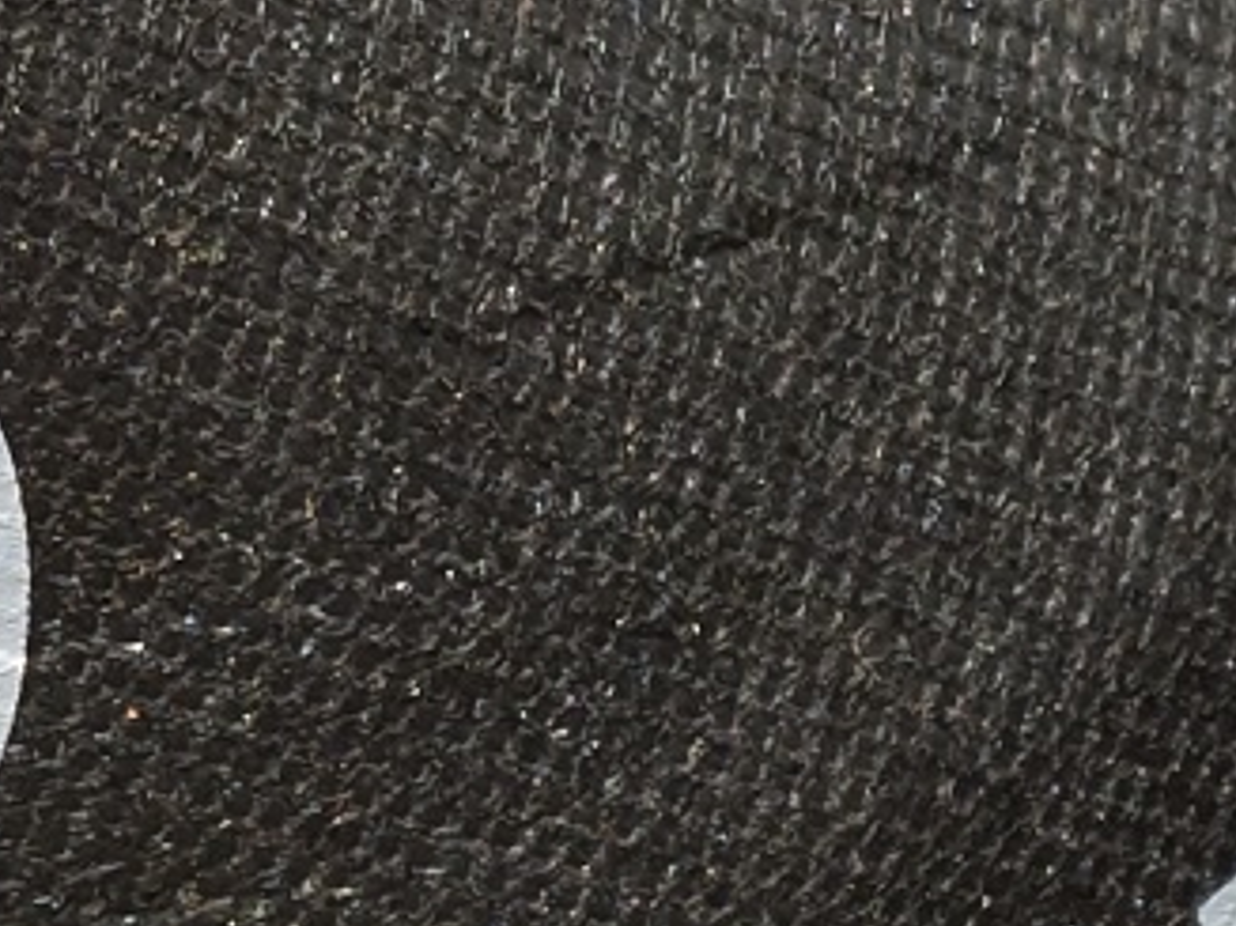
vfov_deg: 6.1
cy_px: 1353
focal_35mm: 240
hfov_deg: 8.2
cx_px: 971
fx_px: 8566
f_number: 1.7
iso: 62
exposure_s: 1/22
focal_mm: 4.53
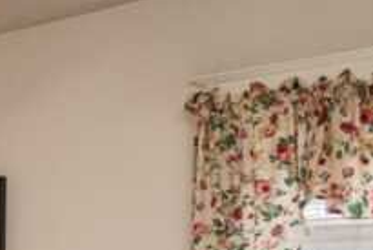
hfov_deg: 21.4
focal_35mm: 75
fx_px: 778
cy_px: 375
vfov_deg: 16.6
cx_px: -226
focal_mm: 10
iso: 400
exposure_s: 1/60
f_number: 5
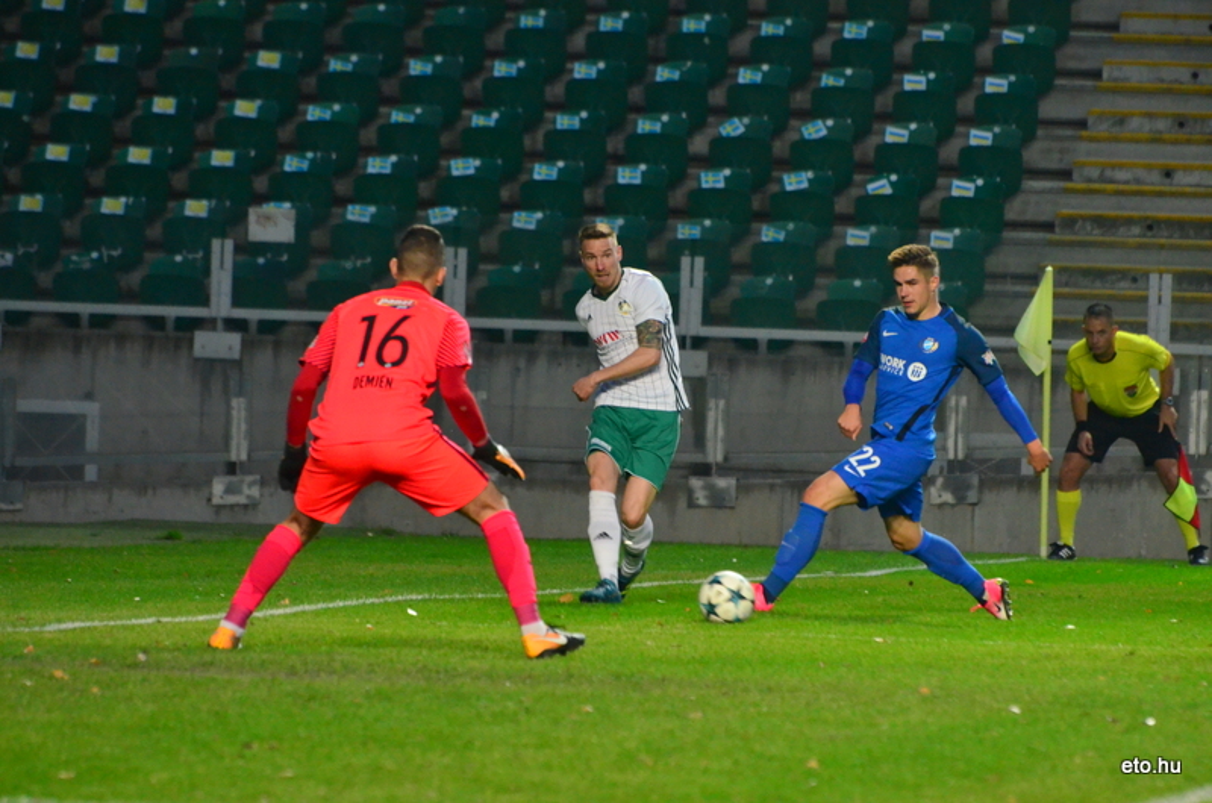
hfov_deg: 5.3
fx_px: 13104
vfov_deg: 3.5
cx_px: 606
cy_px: 402
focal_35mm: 390
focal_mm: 260
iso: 3200
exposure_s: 1/500
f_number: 5.6
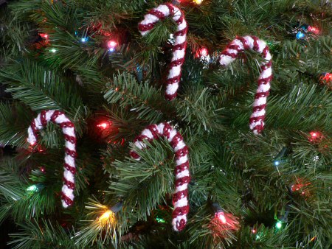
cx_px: 166
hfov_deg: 35.5
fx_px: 518
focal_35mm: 54
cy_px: 124
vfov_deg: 27.1
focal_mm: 9.1
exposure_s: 1/4
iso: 80
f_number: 2.8
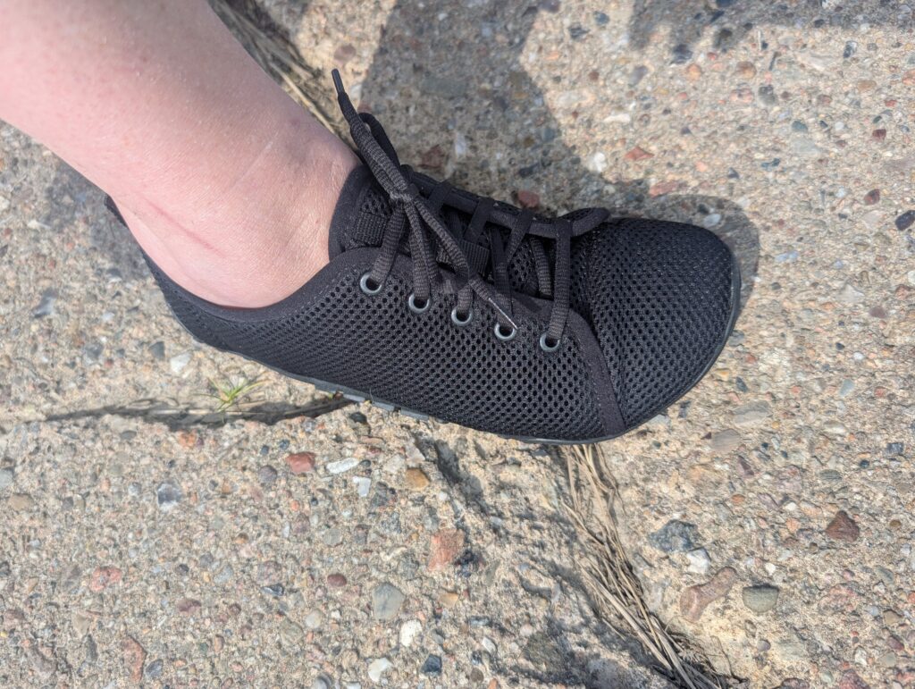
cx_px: 458
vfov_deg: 56.9
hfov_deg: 71.5
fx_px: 635
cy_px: 344
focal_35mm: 24
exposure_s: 1/682
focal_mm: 6.9
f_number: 1.68
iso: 21
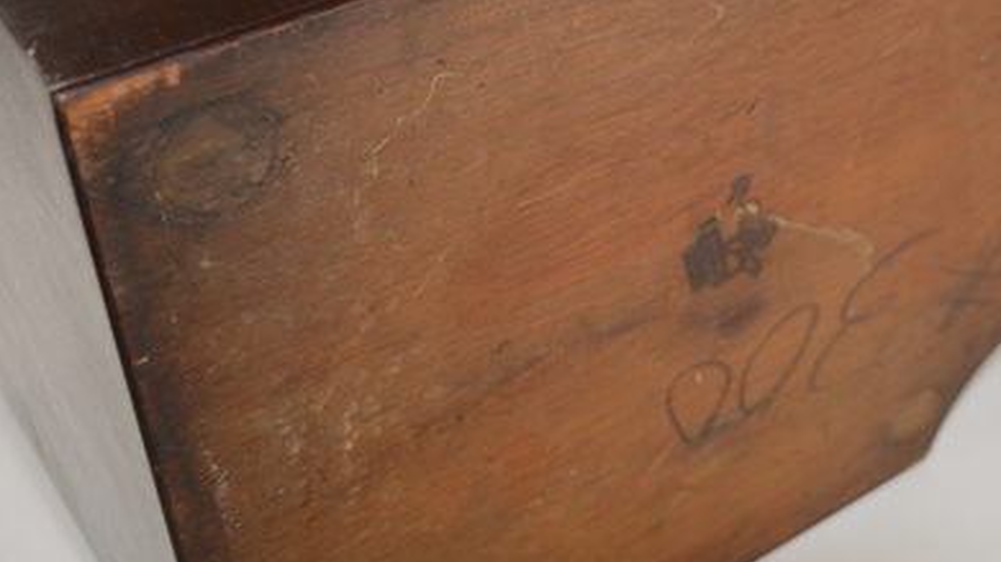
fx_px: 1539
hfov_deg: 35.6
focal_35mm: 58
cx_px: 683
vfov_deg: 20.7
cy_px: 221
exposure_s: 1/200
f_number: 4
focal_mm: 24
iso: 200
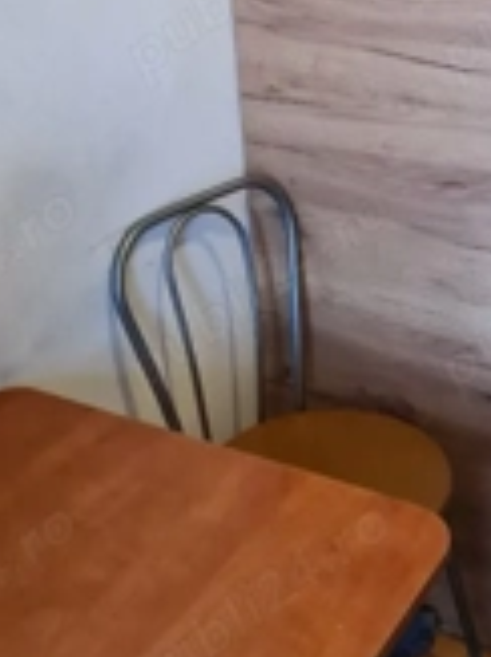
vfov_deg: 28.7
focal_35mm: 64
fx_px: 1212
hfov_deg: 22.8
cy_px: 24
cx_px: 338
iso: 400
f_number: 1.8
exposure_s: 1/50
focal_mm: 5.4
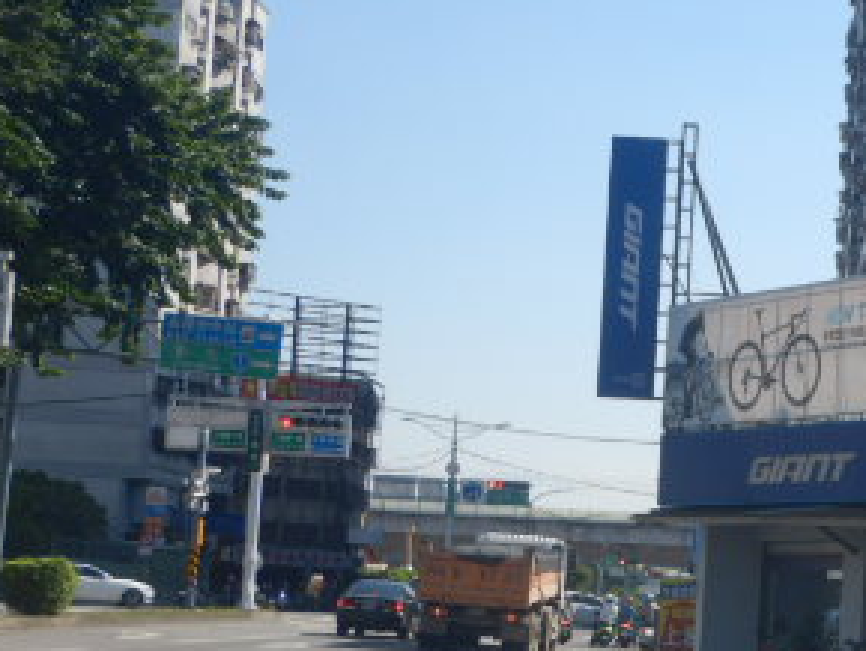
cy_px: 421
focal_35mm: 97
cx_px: 935
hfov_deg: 19.4
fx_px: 2429
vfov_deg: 15.2
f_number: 4.3
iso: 125
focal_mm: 7.8
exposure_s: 1/800
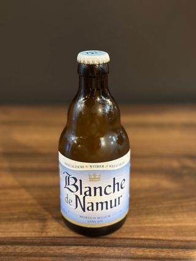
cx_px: 98
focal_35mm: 48
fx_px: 363
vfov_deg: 39.7
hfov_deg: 30.3
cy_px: 130
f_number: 1.78
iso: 800
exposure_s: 1/33
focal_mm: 6.86
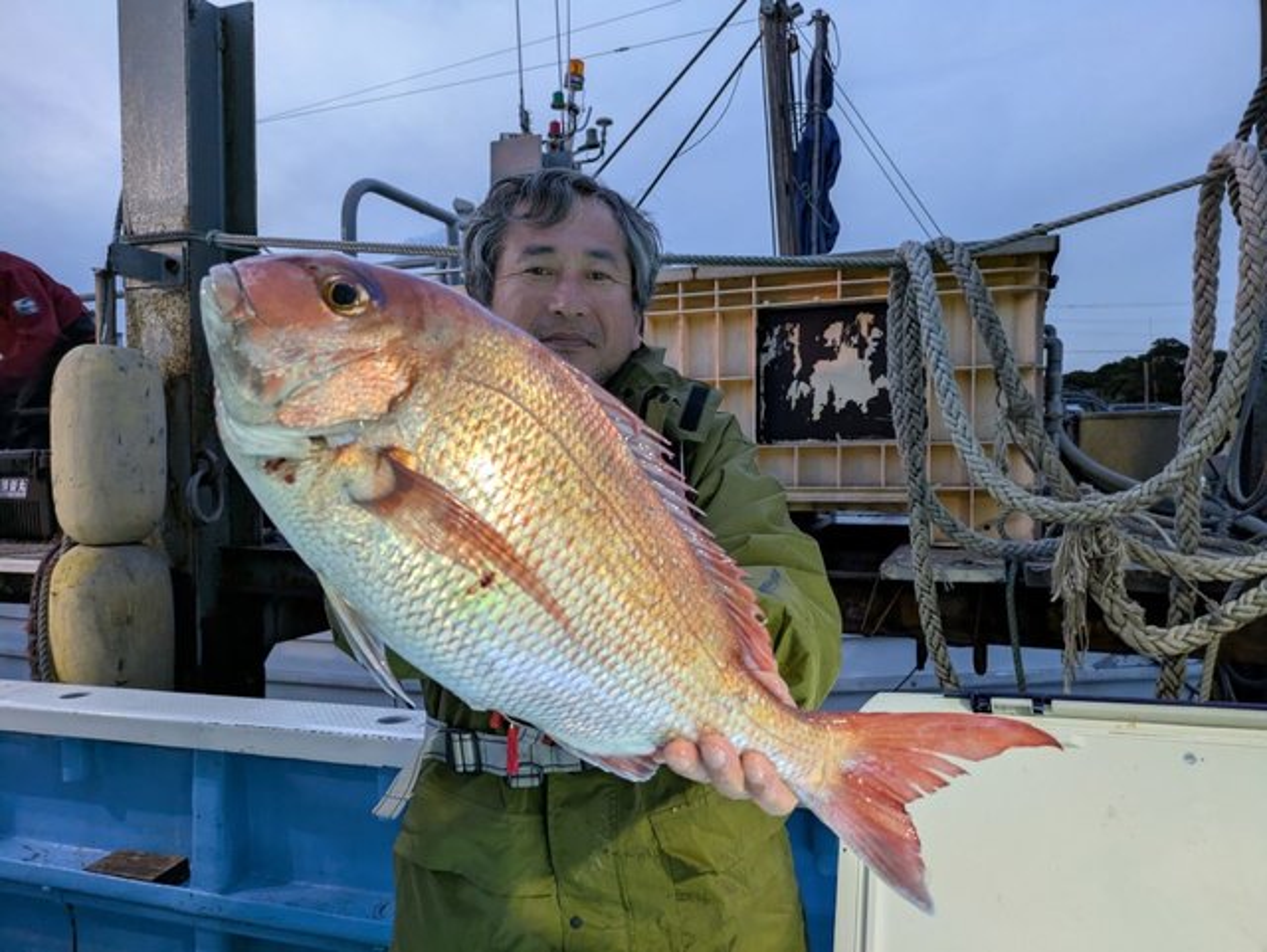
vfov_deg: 54.9
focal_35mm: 25
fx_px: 916
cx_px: 634
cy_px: 476
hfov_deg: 69.4
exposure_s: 1/33.3
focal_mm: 5.43
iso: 302
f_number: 1.89
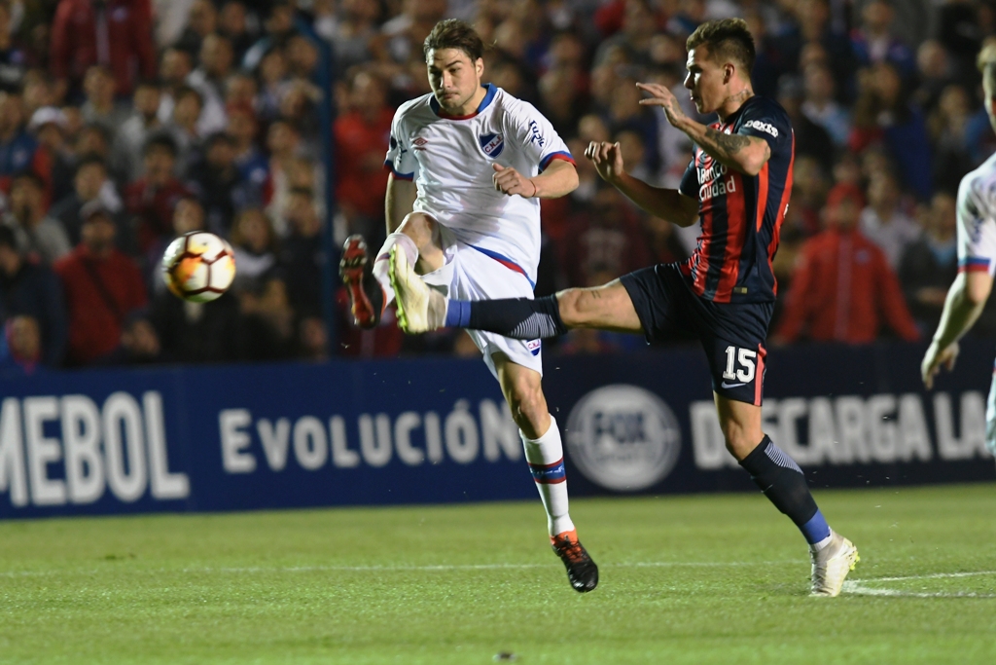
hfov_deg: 3.4
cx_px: 498
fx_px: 16601
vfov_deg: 2.3
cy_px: 332
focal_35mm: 600
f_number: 3.5
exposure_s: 1/640
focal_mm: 400
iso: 1600
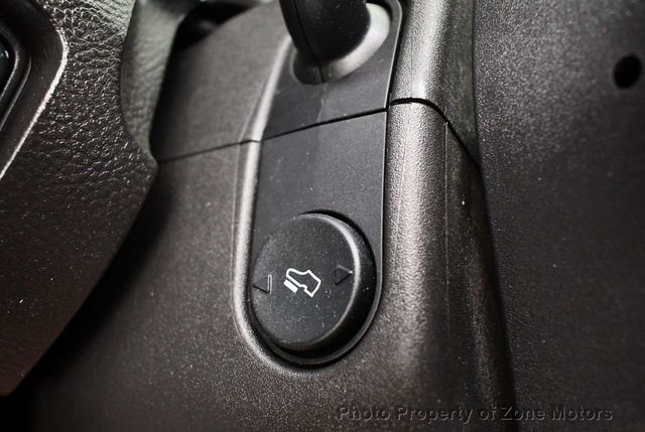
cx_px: 322
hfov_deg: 53.1
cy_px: 216
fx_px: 646
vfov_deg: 37.0
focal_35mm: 36
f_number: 3.5
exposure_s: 1/60
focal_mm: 18
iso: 3200
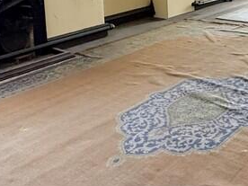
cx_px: 191
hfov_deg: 35.8
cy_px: -17
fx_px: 373
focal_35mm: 52
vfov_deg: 26.0
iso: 400
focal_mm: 2.22
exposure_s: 1/73
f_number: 2.2
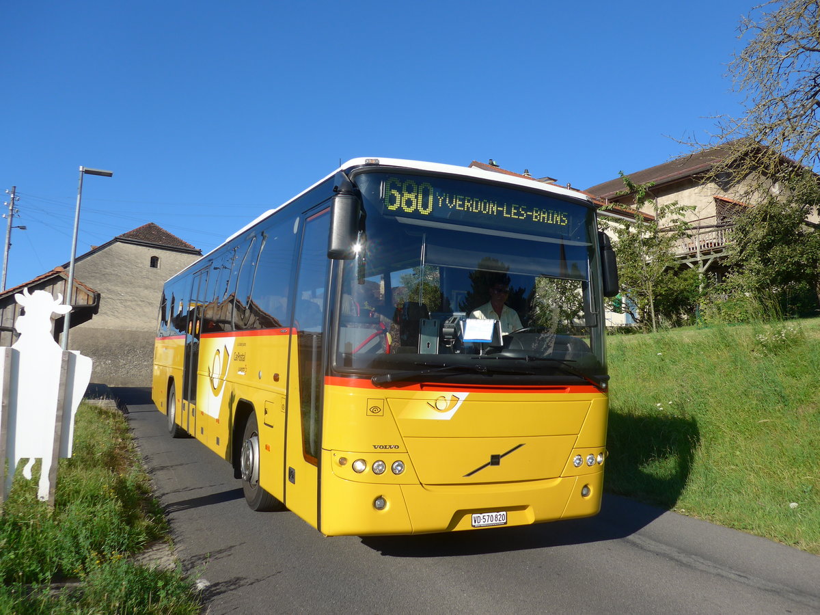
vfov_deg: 48.2
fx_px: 687
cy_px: 308
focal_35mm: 29
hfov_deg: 61.7
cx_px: 410
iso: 80
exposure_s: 1/1300
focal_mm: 6
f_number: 2.8
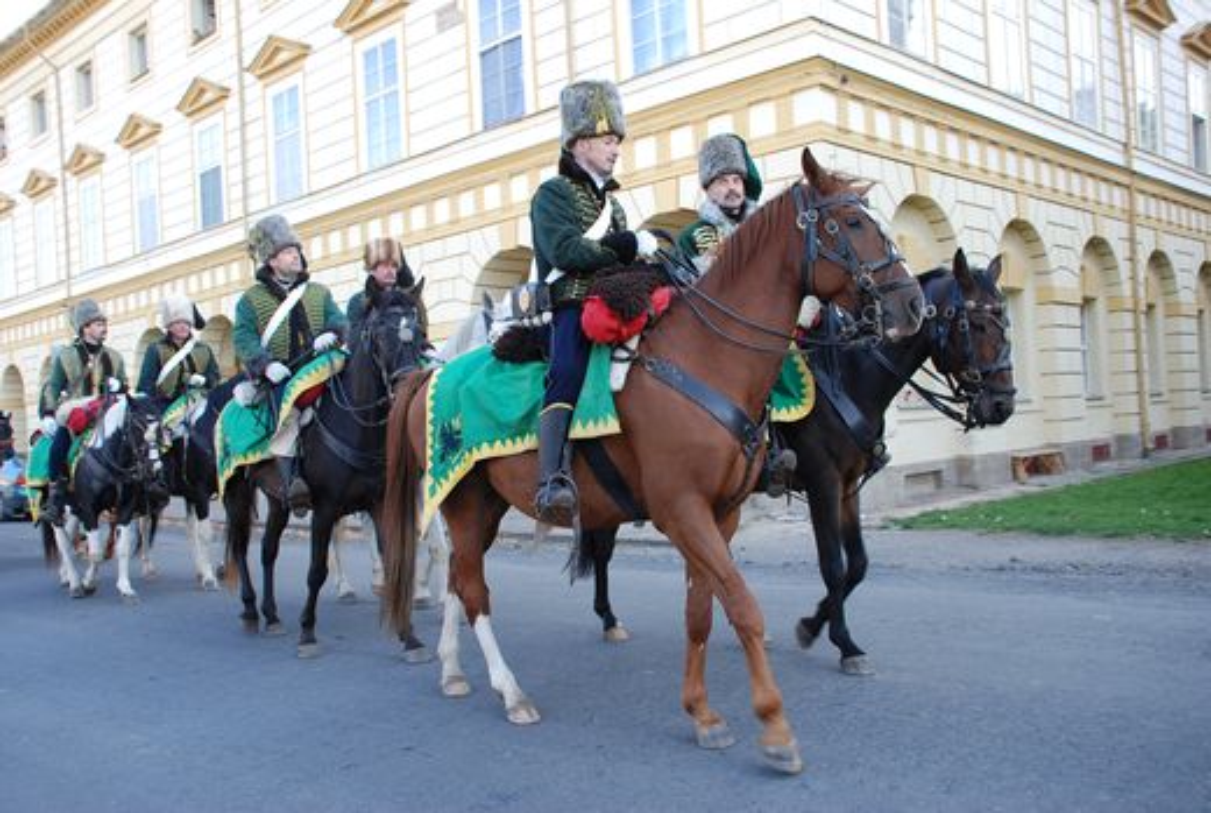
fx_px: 1112
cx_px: 606
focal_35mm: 33
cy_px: 406
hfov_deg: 57.1
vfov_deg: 40.1
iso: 200
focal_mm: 22
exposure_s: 1/100
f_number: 5
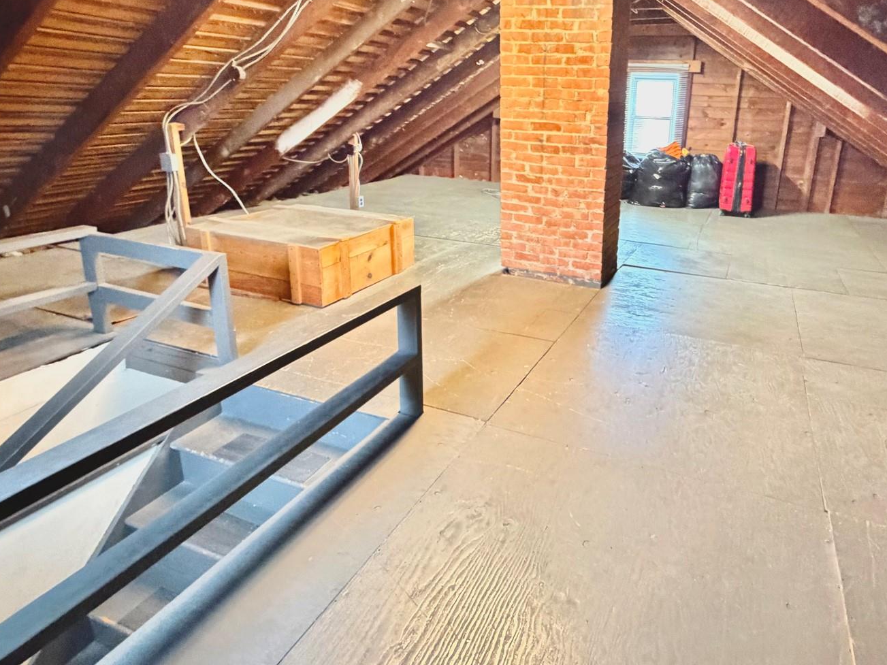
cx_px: 546
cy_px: 251
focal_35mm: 22
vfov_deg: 60.3
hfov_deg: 75.3
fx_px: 564
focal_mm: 2.22
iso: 1600
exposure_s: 1/30
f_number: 2.2
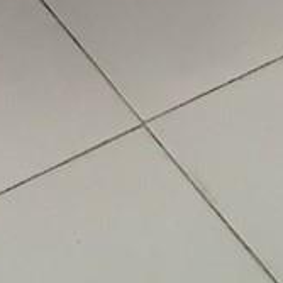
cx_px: -430
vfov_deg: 6.6
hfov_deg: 6.7
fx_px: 2275
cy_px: -502
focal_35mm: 246
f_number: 2.2
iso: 32
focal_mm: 4.15
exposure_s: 1/33
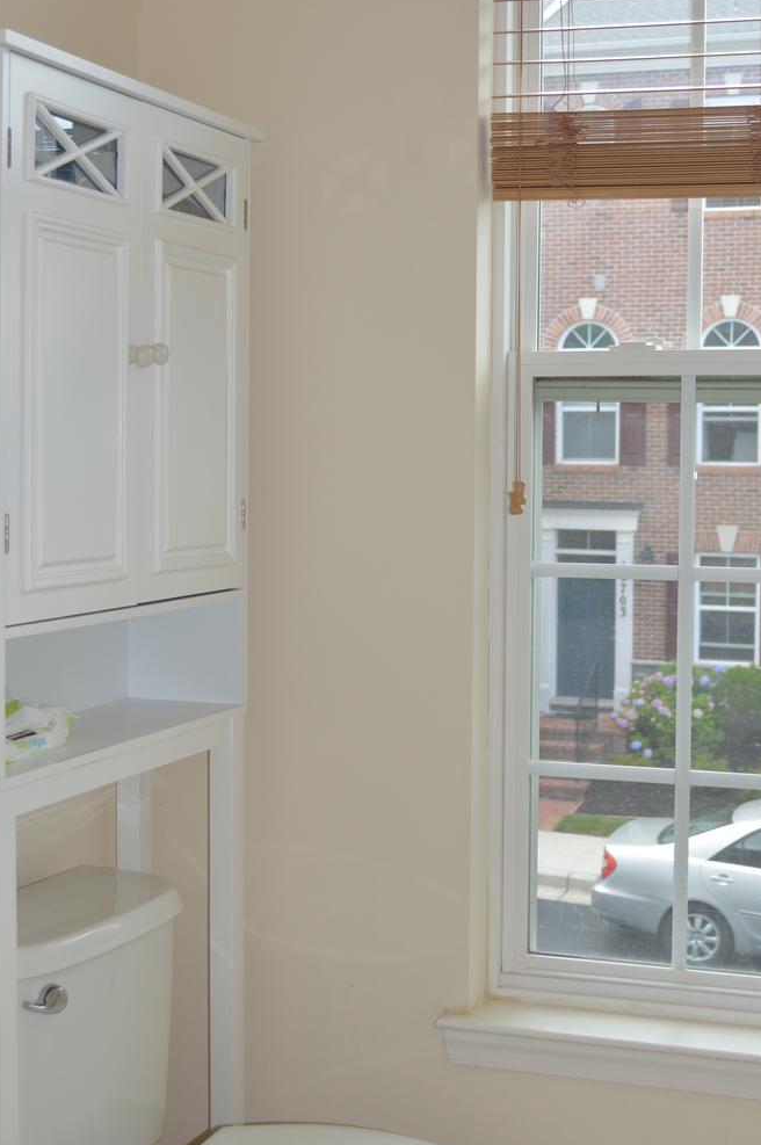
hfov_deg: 24.1
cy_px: 541
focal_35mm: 56
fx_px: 1779
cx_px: 473
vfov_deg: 35.7
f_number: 4
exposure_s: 1/125
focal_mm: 24
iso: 160
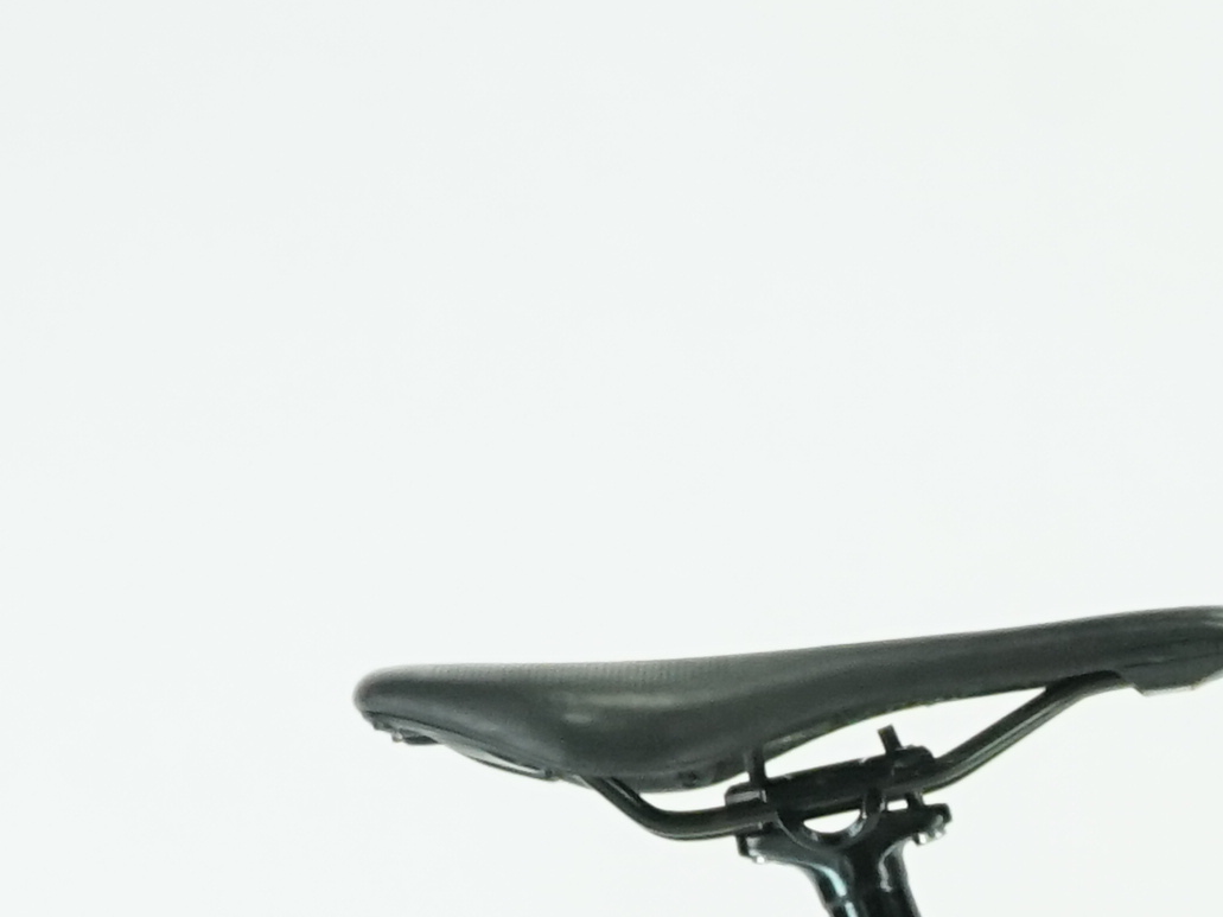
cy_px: 2198
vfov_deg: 4.1
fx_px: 12647
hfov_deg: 5.5
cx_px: 1917
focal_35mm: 358
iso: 2500
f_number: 6.3
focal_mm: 64
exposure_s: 1/200
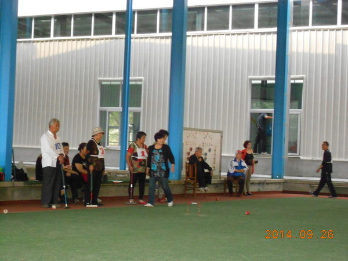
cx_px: 174
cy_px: 130
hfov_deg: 22.8
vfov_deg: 17.2
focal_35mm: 86
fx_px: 865
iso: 800
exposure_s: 1/100
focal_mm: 15.4
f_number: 6.3
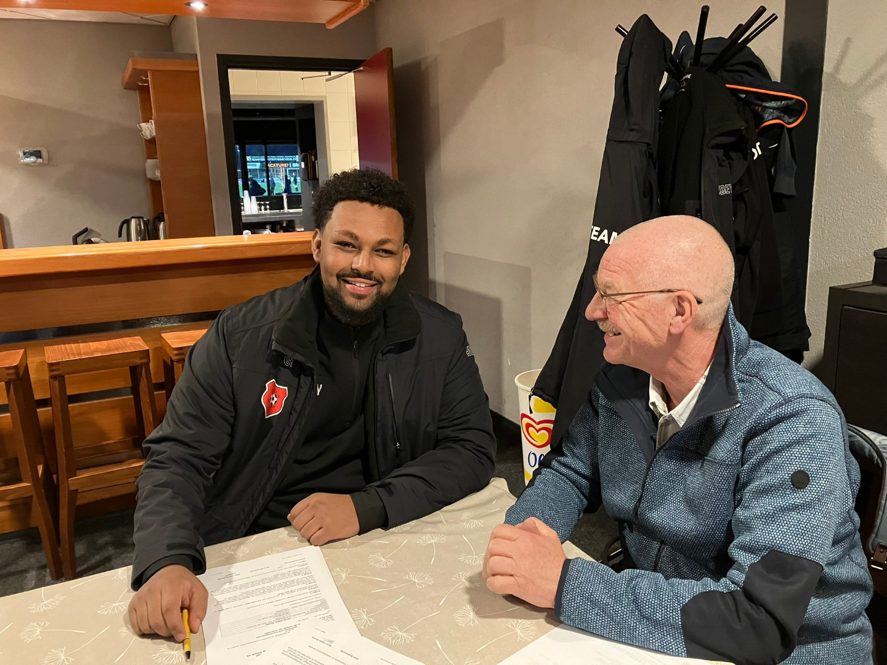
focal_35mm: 28
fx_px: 717
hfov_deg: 63.4
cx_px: 444
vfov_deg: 49.7
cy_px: 332
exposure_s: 1/25
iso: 320
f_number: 1.8
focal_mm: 3.99
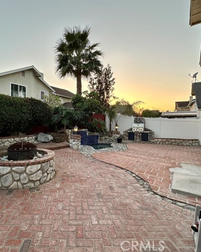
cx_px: 76
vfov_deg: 83.3
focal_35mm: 19
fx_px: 141
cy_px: 122
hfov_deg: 69.8
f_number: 2.2
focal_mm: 2.22
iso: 40
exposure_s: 1/99
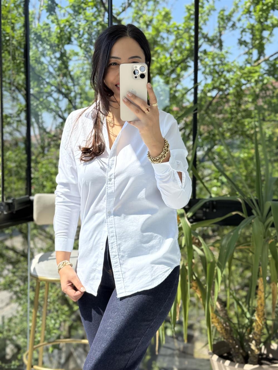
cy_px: 185
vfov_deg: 39.7
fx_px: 514
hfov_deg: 30.3
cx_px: 139
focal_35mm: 48
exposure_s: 1/962
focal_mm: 6.76
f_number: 1.78
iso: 64
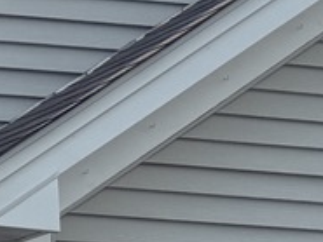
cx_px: -651
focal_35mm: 187
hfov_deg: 8.7
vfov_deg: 7.8
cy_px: 324
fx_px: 1746
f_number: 1.78
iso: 80
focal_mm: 6.76
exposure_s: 1/5714
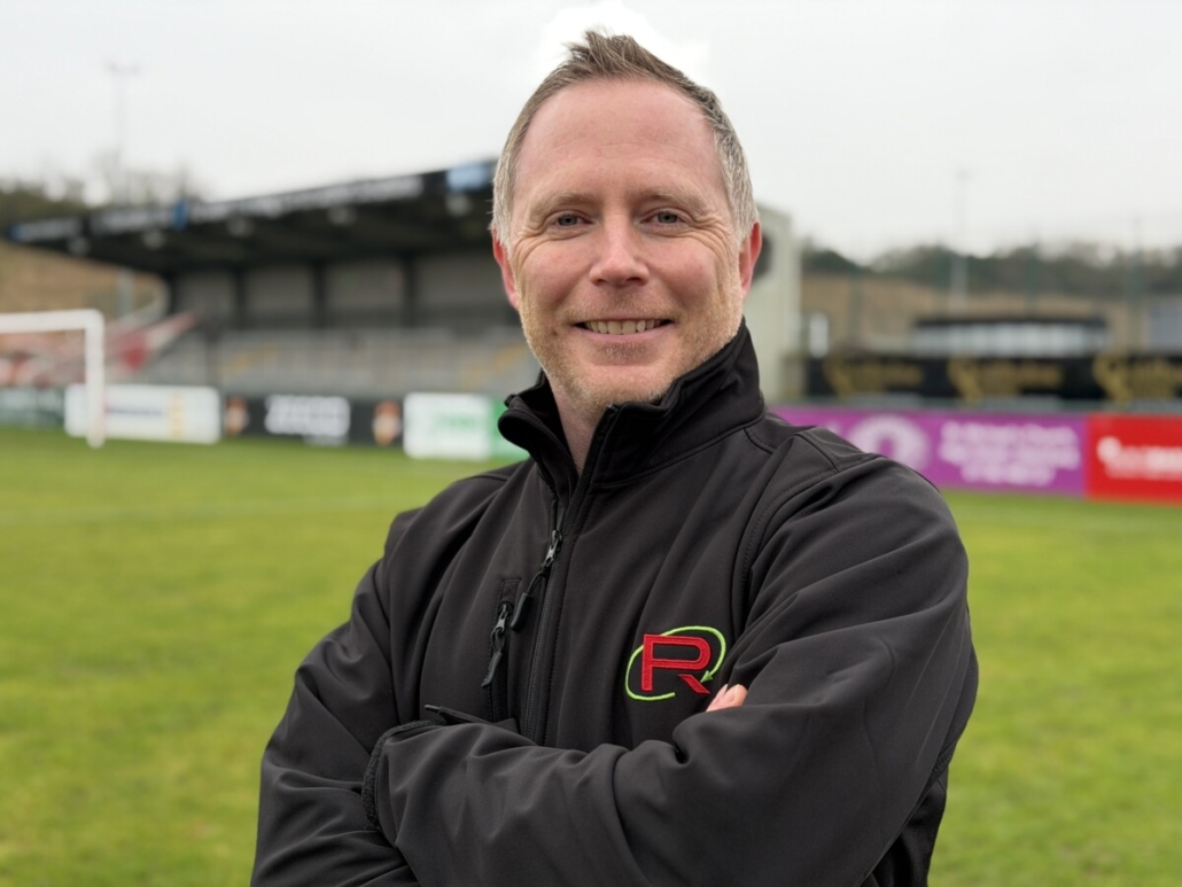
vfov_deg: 30.3
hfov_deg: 39.6
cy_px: 444
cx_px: 591
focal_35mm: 48
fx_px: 1639
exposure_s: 1/333
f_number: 1.78
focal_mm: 6.76
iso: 80
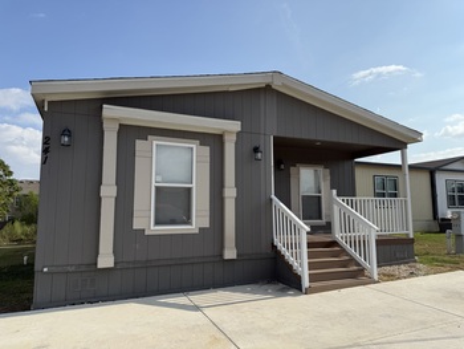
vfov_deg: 56.9
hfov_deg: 71.6
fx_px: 322
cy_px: 174
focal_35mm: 24
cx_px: 232
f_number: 1.78
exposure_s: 1/6173
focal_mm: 6.76
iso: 80
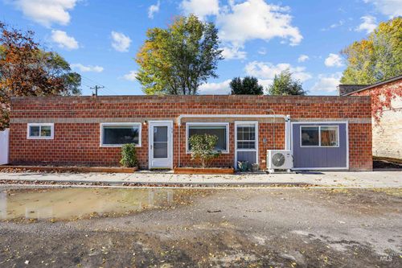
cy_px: 134
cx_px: 201
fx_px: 179
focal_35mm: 16
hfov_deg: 96.8
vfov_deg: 73.7
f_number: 9
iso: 100
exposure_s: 1/125
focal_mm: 16
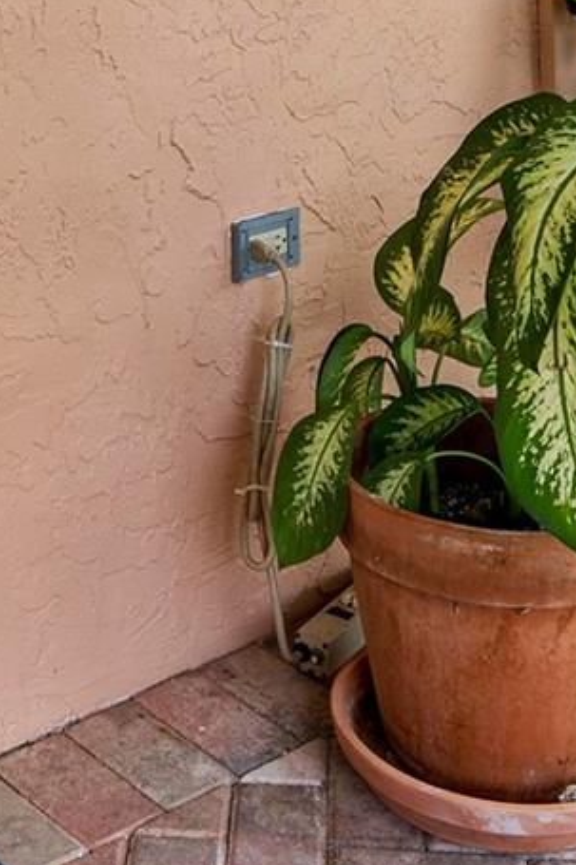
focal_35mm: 72
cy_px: -244
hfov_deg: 18.9
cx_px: 202
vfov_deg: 24.6
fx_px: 1729
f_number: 11
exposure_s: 1/60
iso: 160
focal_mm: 16
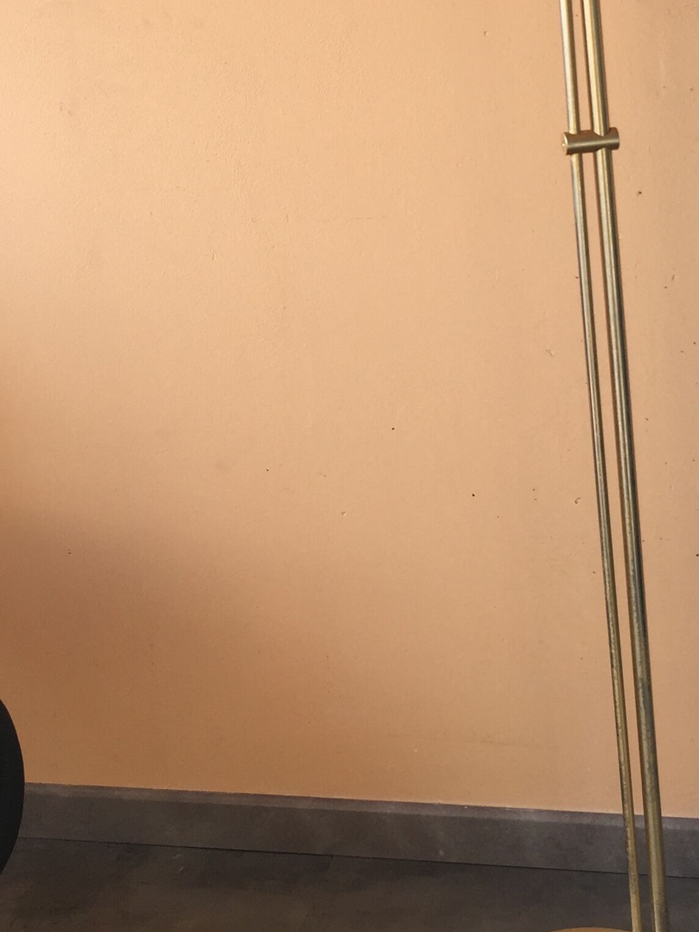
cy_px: 204
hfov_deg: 23.5
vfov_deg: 30.5
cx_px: 508
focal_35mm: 62
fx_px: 1670
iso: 32
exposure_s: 1/267
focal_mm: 4.15
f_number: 2.2
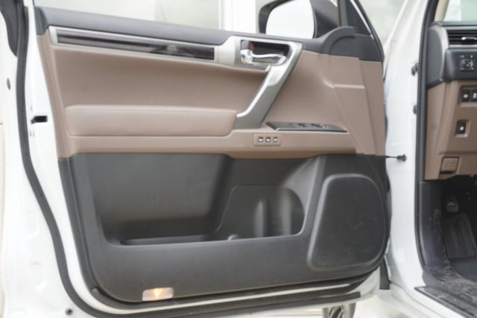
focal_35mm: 48
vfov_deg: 28.1
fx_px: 636
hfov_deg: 41.1
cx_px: 238
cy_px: 159
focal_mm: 32
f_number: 13
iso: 160
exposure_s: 1/15
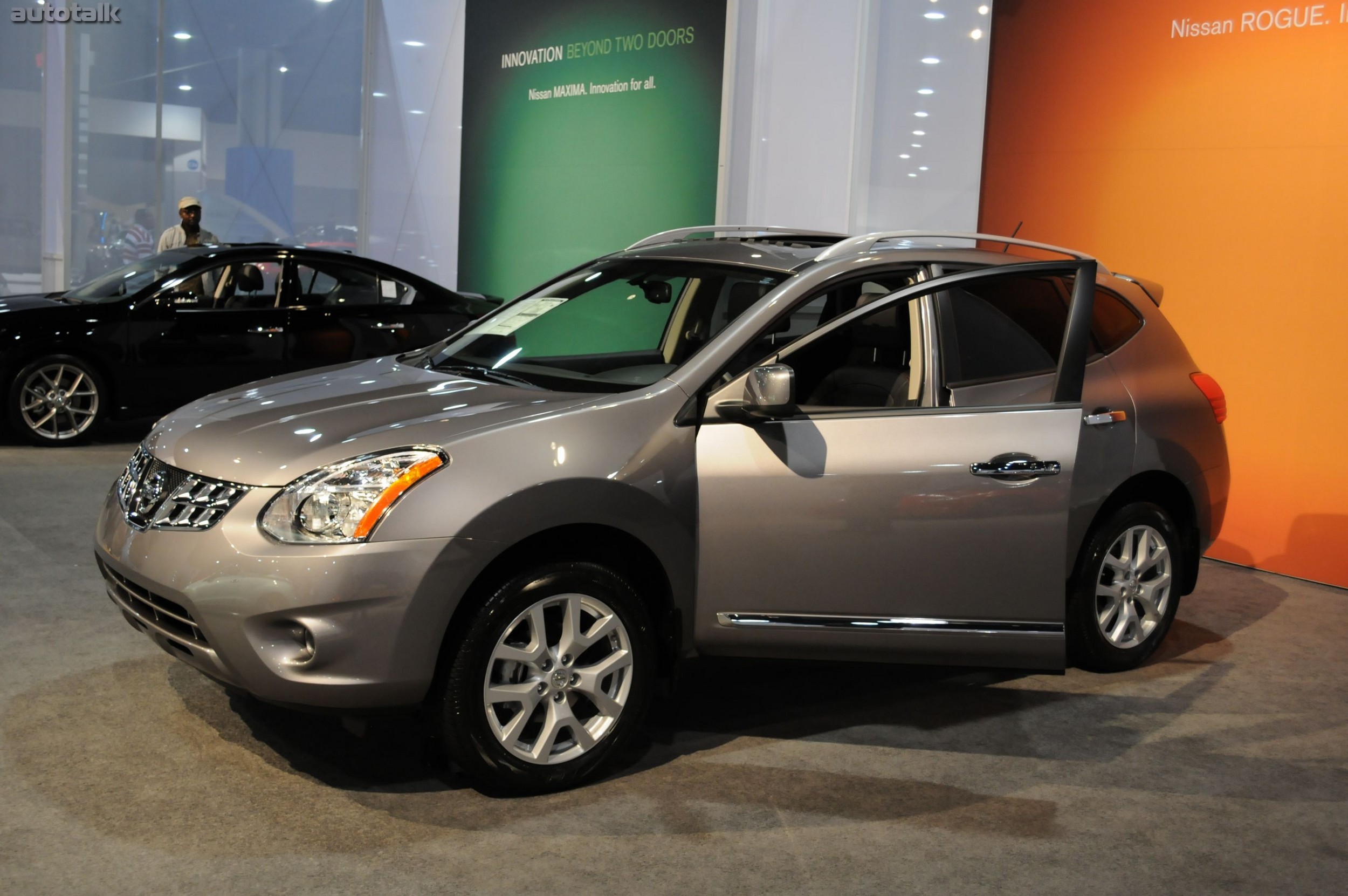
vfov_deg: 34.1
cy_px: 448
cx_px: 674
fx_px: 1459
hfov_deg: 49.6
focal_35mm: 39
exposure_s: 1/80
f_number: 4.5
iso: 800
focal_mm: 26
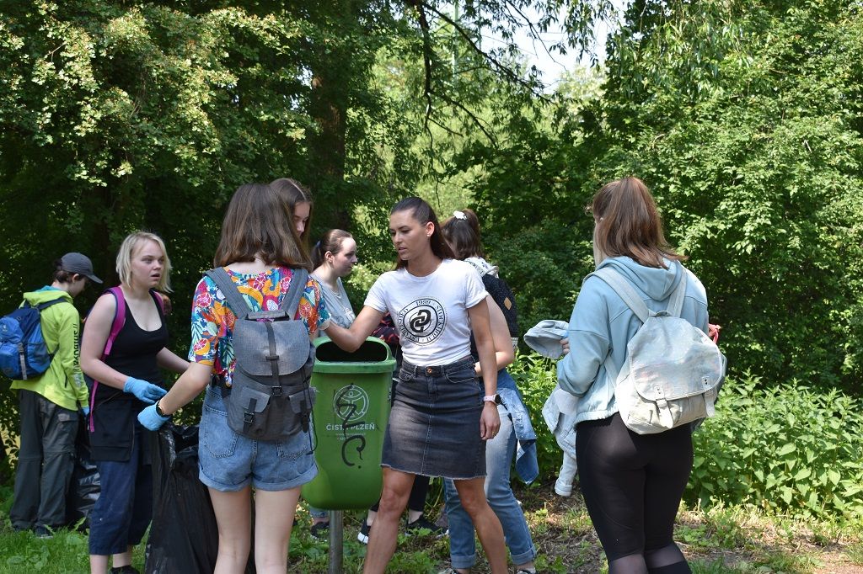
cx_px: 432
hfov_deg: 33.4
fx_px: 1438
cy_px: 287
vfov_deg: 22.6
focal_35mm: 60
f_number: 8
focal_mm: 40
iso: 280
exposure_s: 1/250
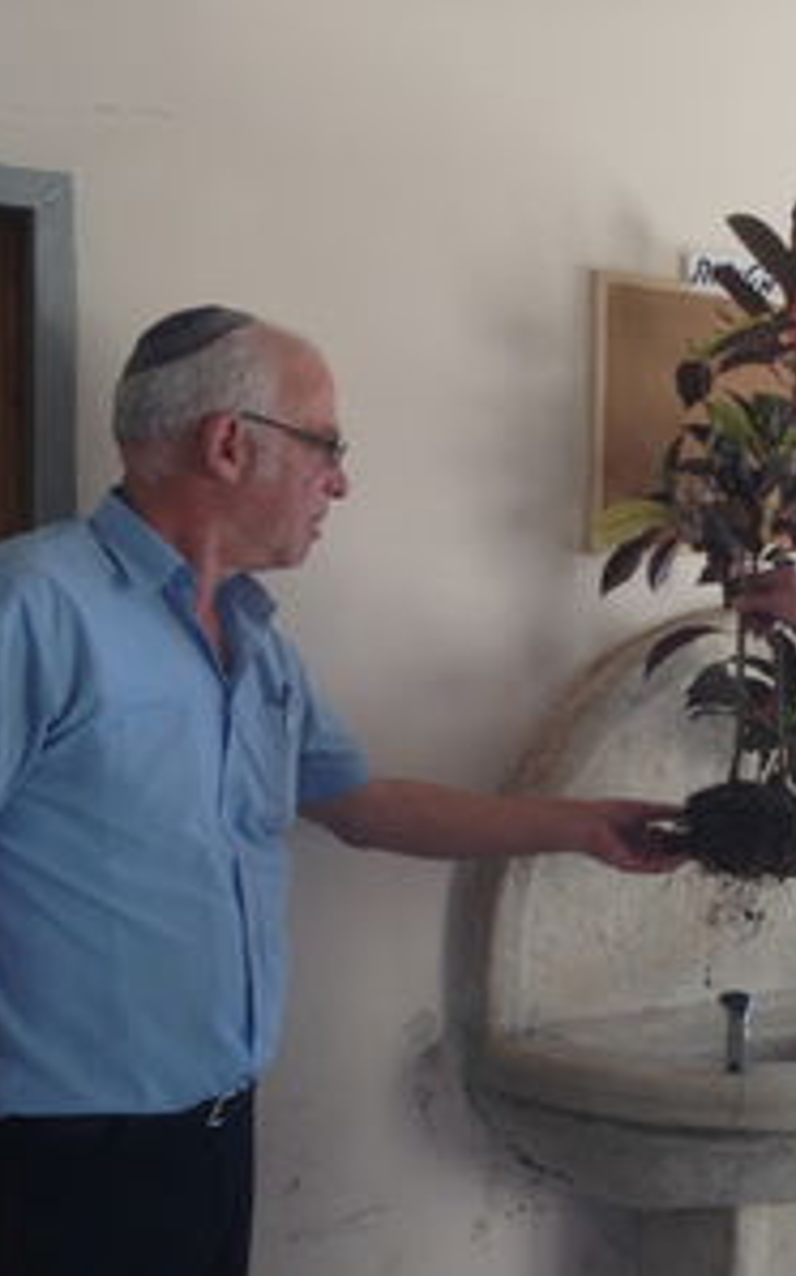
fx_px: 1633
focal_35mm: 47
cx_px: 608
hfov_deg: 27.0
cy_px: 638
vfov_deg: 42.7
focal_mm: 4.13
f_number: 2.4
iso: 64
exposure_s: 1/120
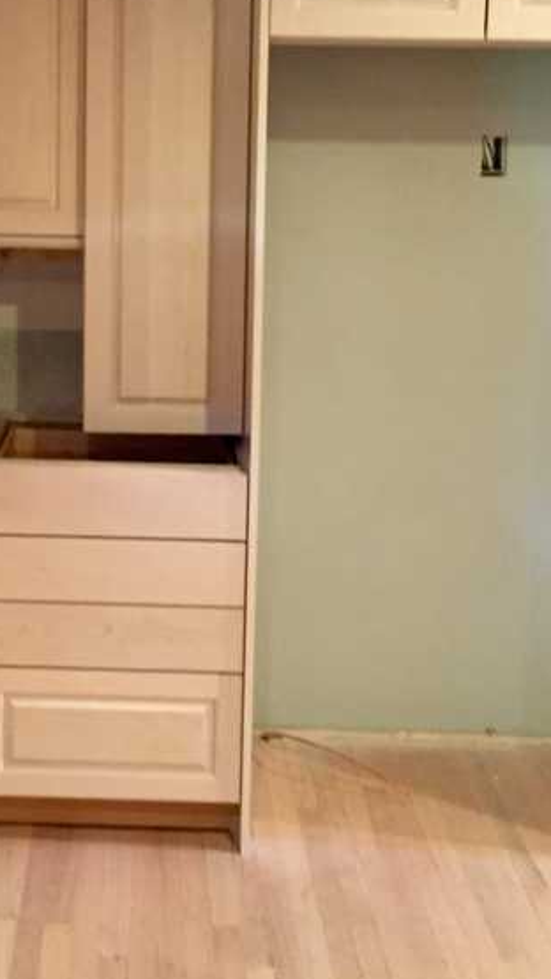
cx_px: 115
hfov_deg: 20.9
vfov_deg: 36.2
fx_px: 1479
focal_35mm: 57
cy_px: 320
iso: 250
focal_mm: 4.15
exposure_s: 1/17
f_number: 2.2
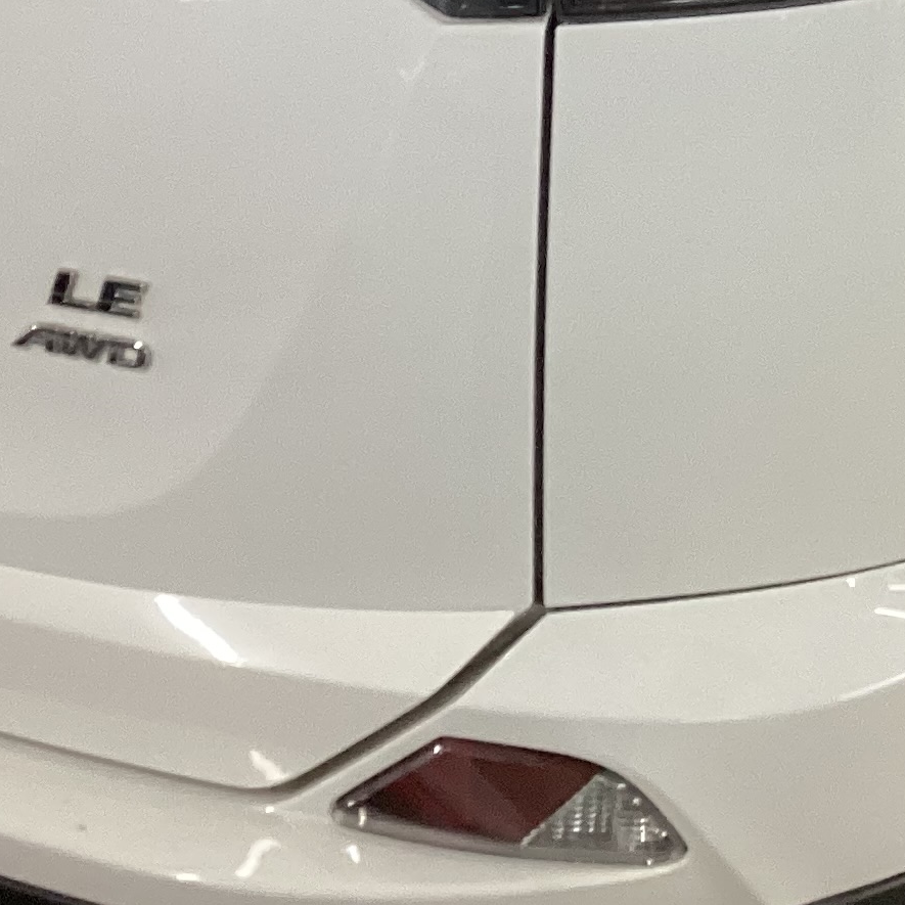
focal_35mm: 101
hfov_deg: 17.2
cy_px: -198
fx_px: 2987
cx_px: 528
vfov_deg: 16.5
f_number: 2.4
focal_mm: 3.3
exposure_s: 1/60
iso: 200
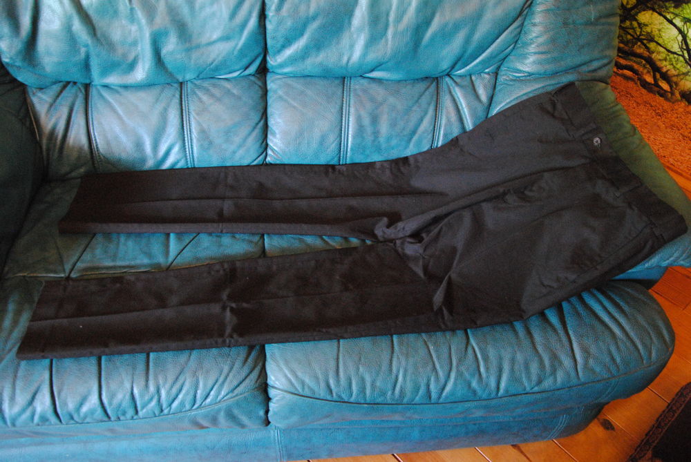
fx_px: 605
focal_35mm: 32
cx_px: 346
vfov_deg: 41.8
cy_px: 231
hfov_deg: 59.4
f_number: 3.8
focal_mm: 21
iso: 1600
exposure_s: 1/15
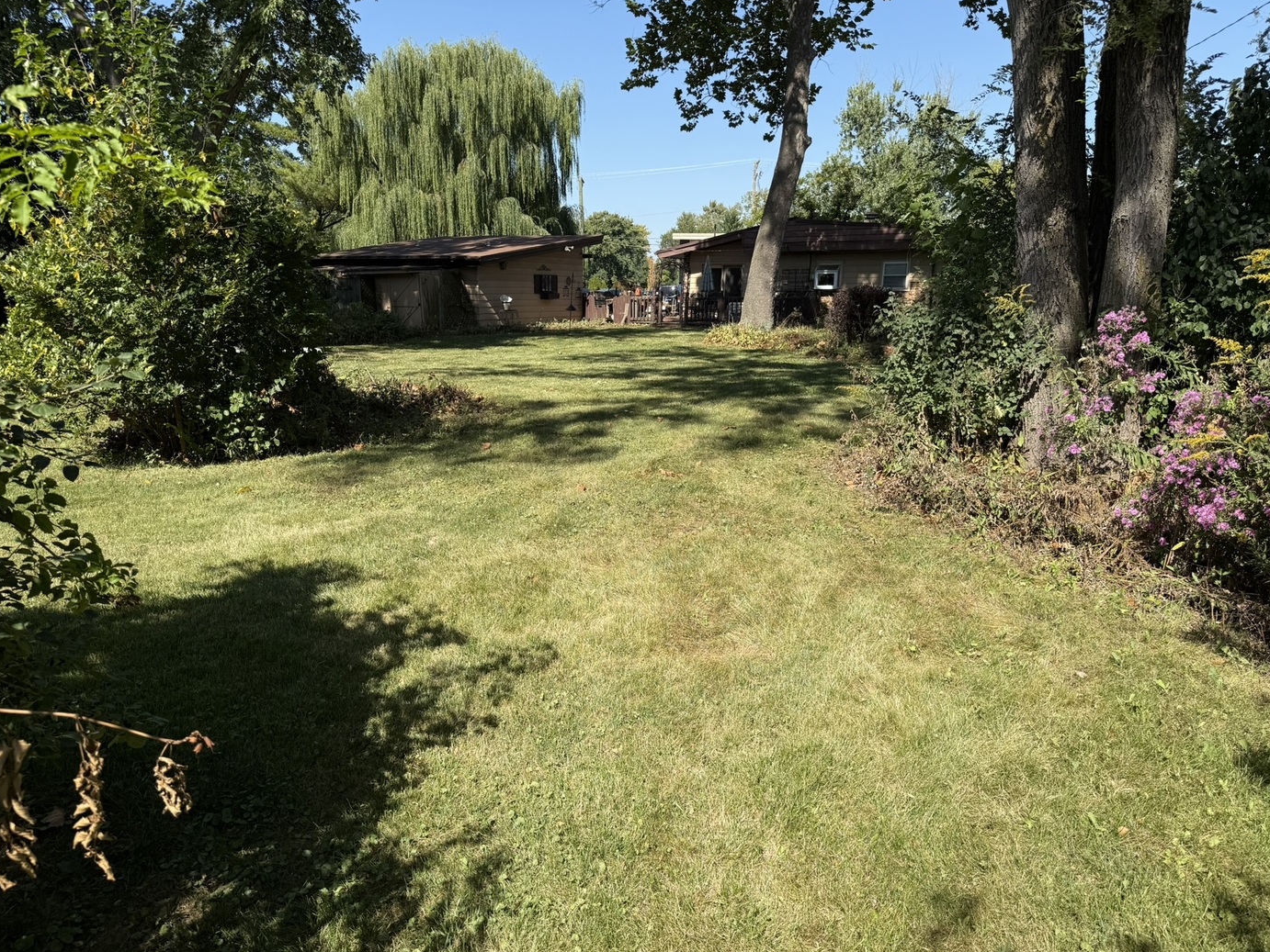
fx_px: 917
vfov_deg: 54.9
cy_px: 487
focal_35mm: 25
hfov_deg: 69.4
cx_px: 626
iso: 80
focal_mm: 6.76
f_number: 1.78
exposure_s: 1/3425
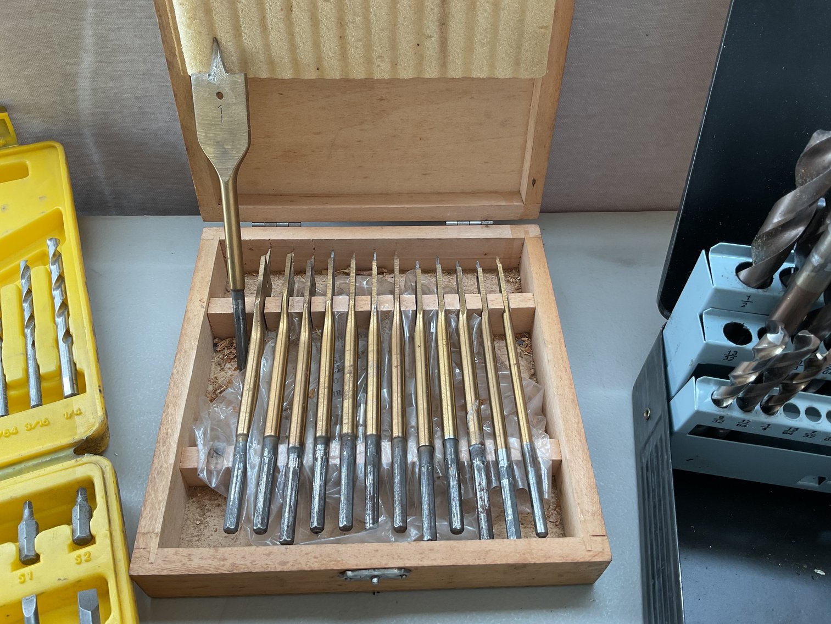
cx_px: 416
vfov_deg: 48.2
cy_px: 312
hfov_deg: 61.7
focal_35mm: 29
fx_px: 696
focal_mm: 3
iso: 32
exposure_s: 1/120
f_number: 1.8
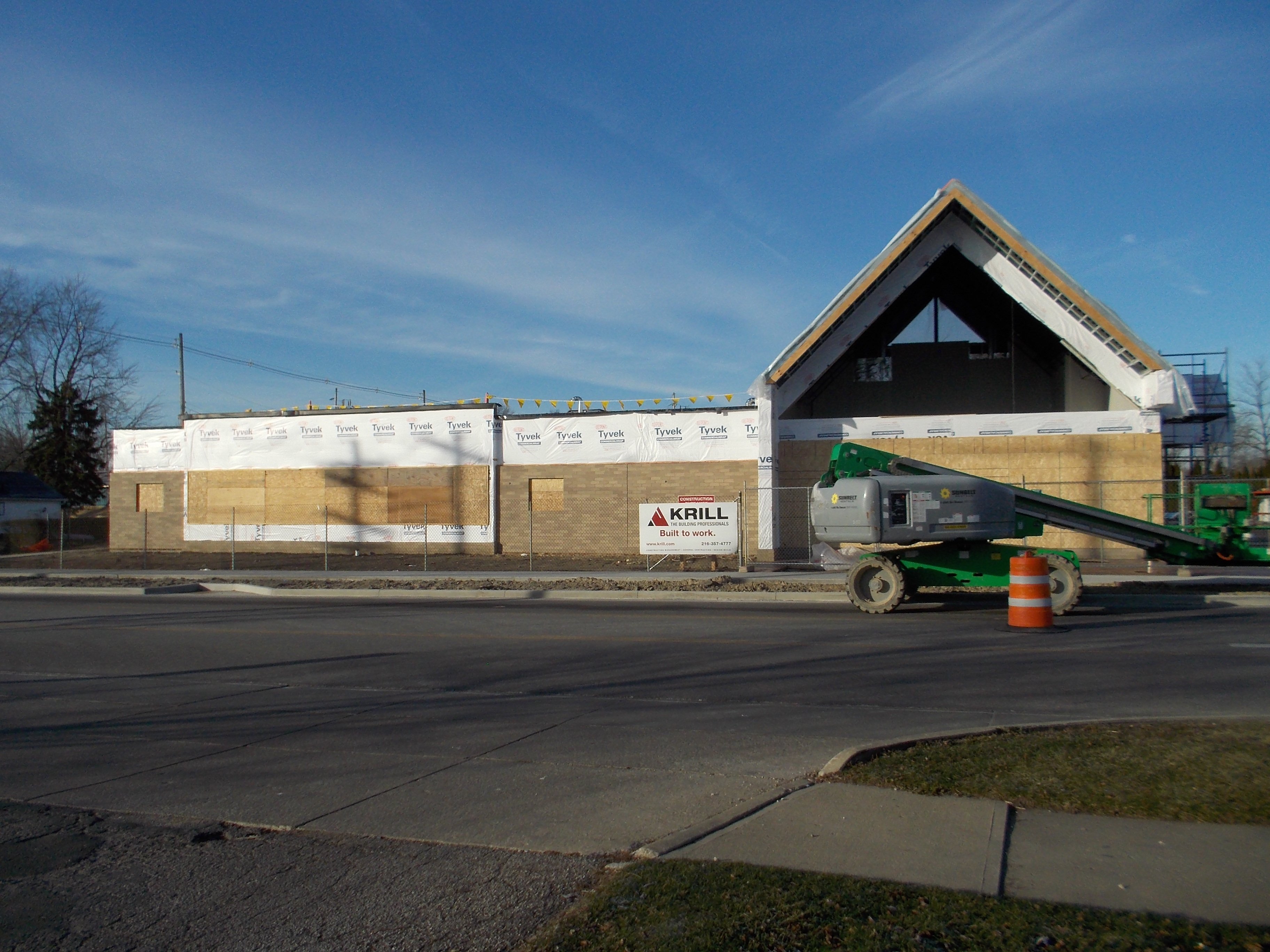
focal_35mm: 29
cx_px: 635
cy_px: 476
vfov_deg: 48.2
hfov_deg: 61.7
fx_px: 1064
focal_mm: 4.1
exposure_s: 1/1000
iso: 80
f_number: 3.3
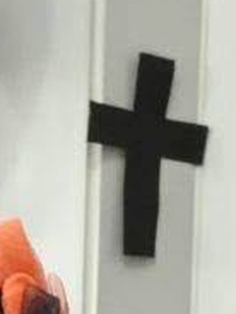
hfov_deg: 8.6
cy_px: 470
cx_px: 87
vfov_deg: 11.0
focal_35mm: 173
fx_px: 1567
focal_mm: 3.3
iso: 80
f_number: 2.4
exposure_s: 1/33
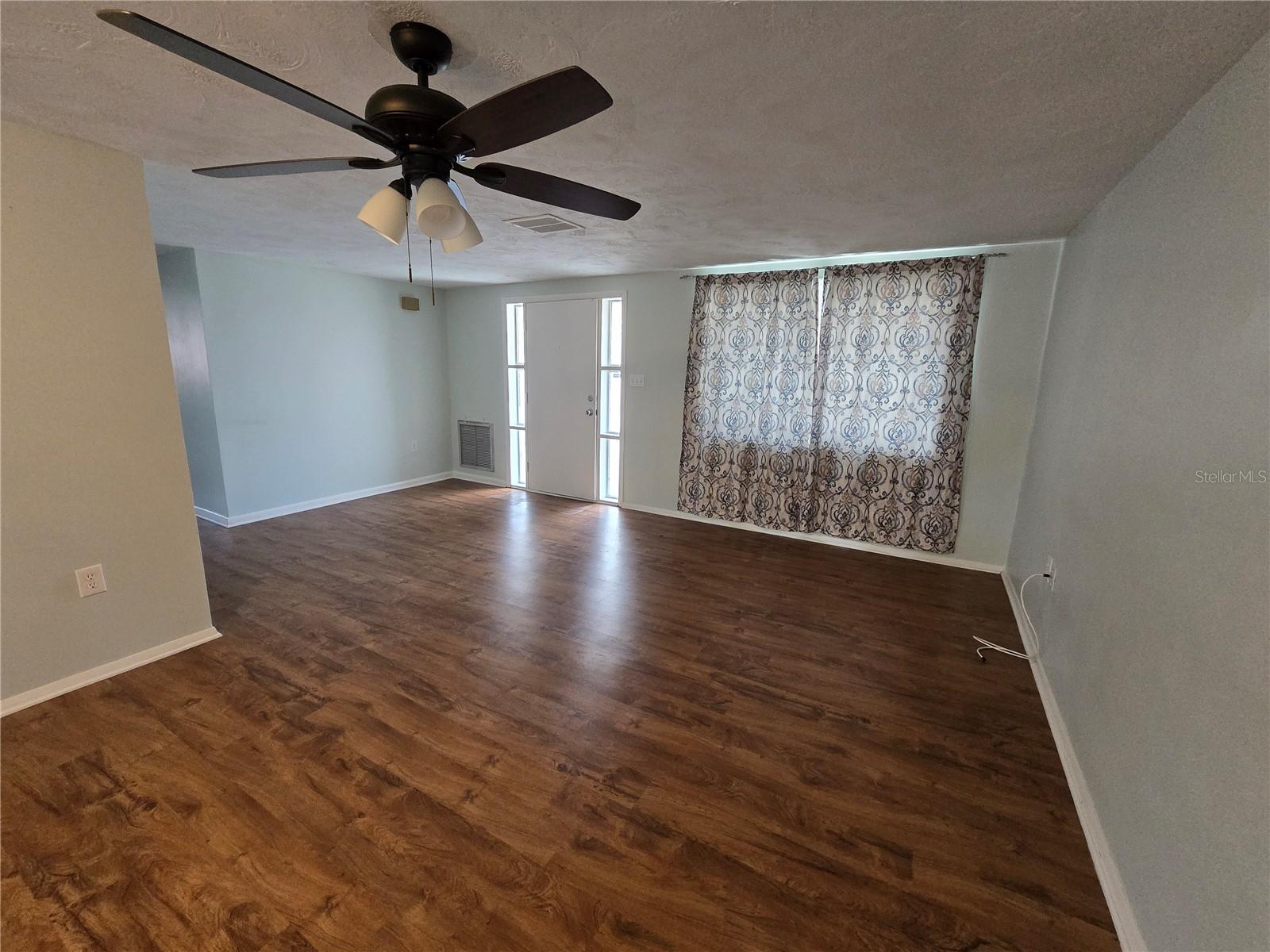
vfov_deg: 89.9
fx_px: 477
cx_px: 635
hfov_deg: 106.2
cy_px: 476
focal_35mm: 13
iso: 640
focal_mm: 2.2
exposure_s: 1/60
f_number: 2.2
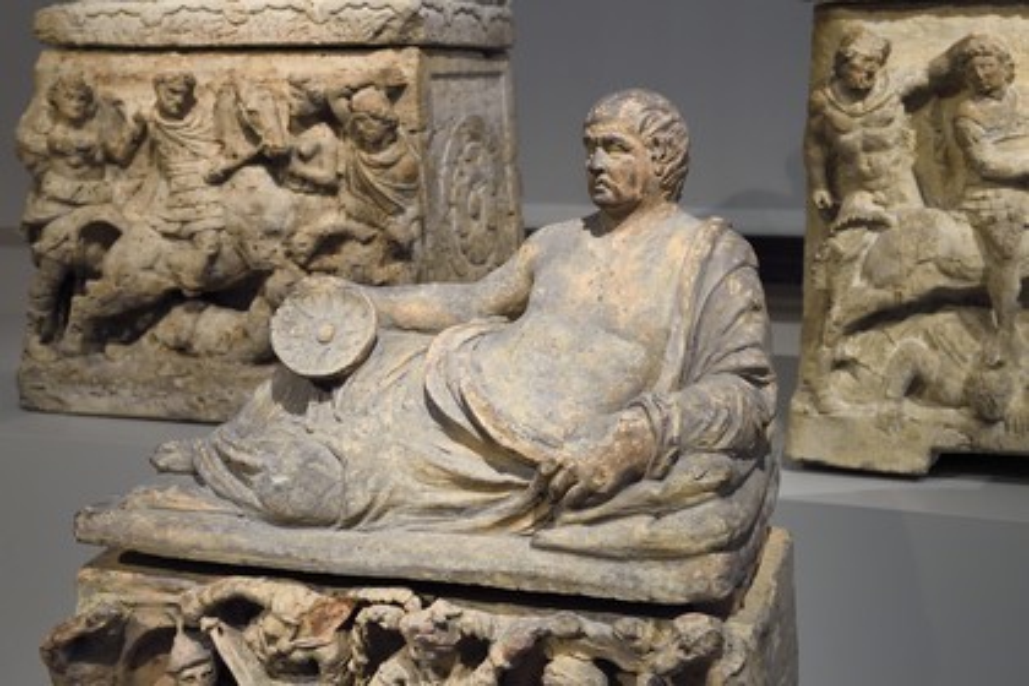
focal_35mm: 50
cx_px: 514
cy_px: 343
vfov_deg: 27.0
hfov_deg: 39.6
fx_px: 1429
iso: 3200
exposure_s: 1/60
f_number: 9
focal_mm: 50
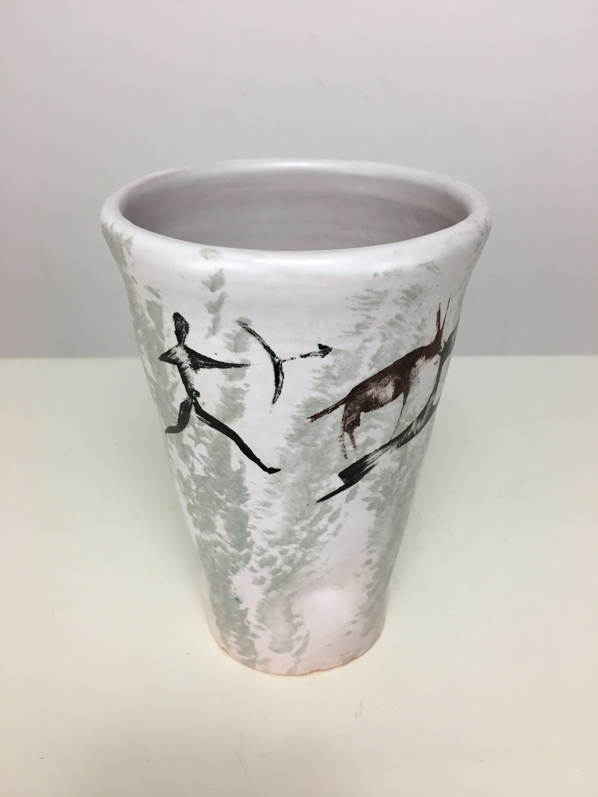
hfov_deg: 48.2
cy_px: 398
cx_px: 299
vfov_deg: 61.7
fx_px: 668
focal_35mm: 29
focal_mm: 4.15
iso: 25
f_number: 2.2
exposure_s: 1/33
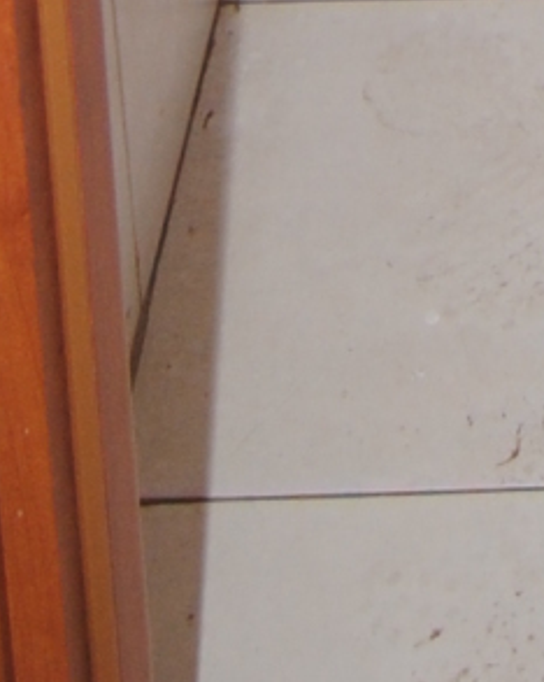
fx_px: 2982
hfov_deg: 9.7
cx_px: 1102
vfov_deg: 8.5
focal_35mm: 148
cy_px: -1843
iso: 200
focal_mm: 12
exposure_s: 1/60
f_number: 4
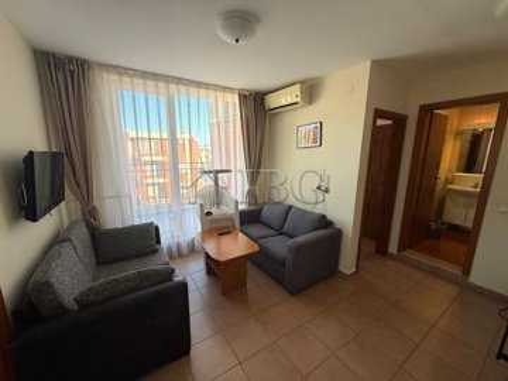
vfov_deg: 85.7
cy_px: 190
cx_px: 254
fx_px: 205
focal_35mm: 14
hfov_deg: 102.1
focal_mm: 2.22
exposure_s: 1/121
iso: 125
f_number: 2.2
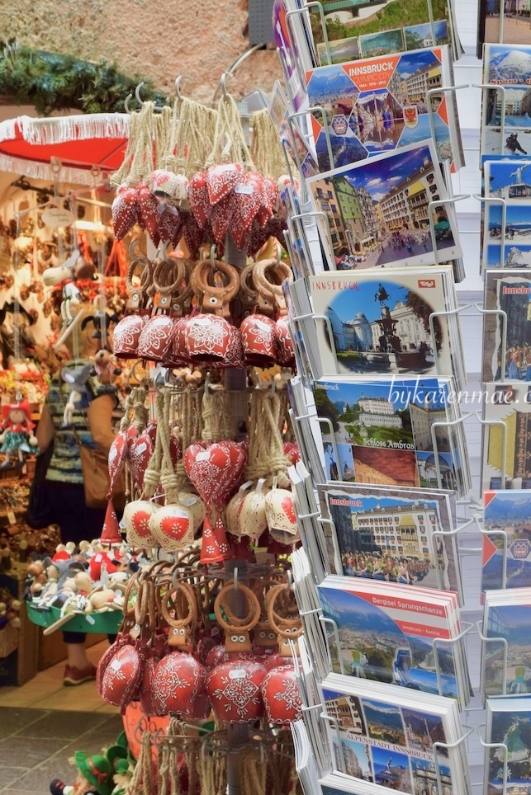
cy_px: 444
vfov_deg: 35.6
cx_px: 445
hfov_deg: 23.7
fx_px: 1238
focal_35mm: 56
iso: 400
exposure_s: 1/160
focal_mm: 20
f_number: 6.3
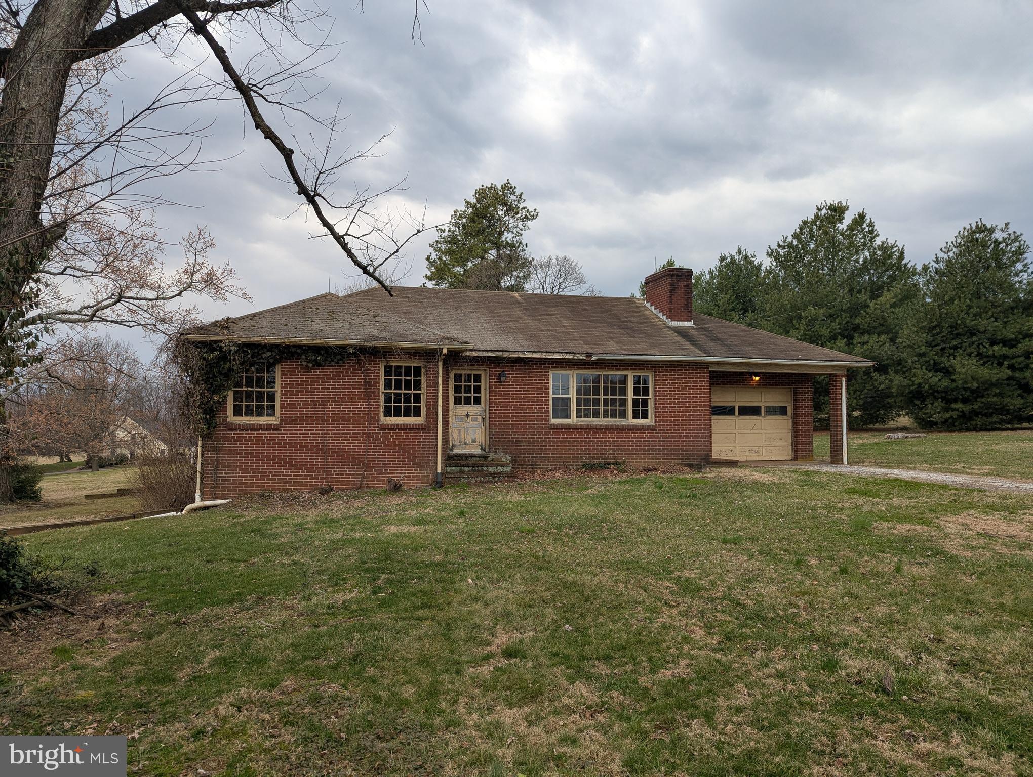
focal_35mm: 24
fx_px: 717
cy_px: 388
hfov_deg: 71.5
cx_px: 516
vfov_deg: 56.9
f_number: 1.85
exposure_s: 1/531
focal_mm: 6.81
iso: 46
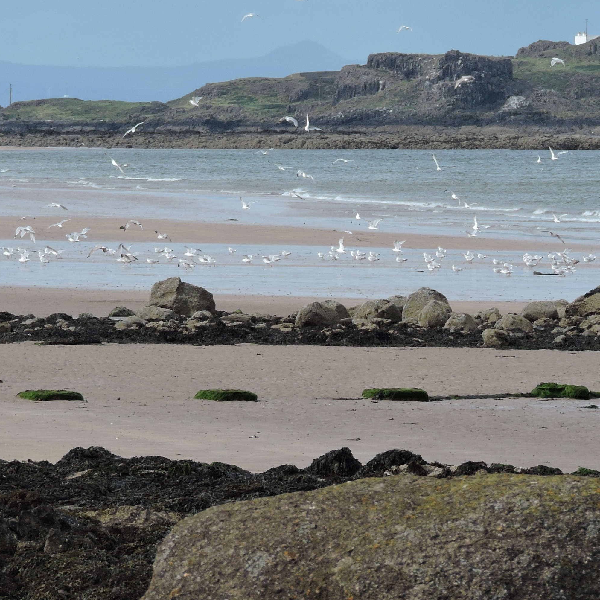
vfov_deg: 4.7
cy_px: 192
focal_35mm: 371
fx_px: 7275
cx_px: 294
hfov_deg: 4.7
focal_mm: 33
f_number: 4.6
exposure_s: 1/640
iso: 100
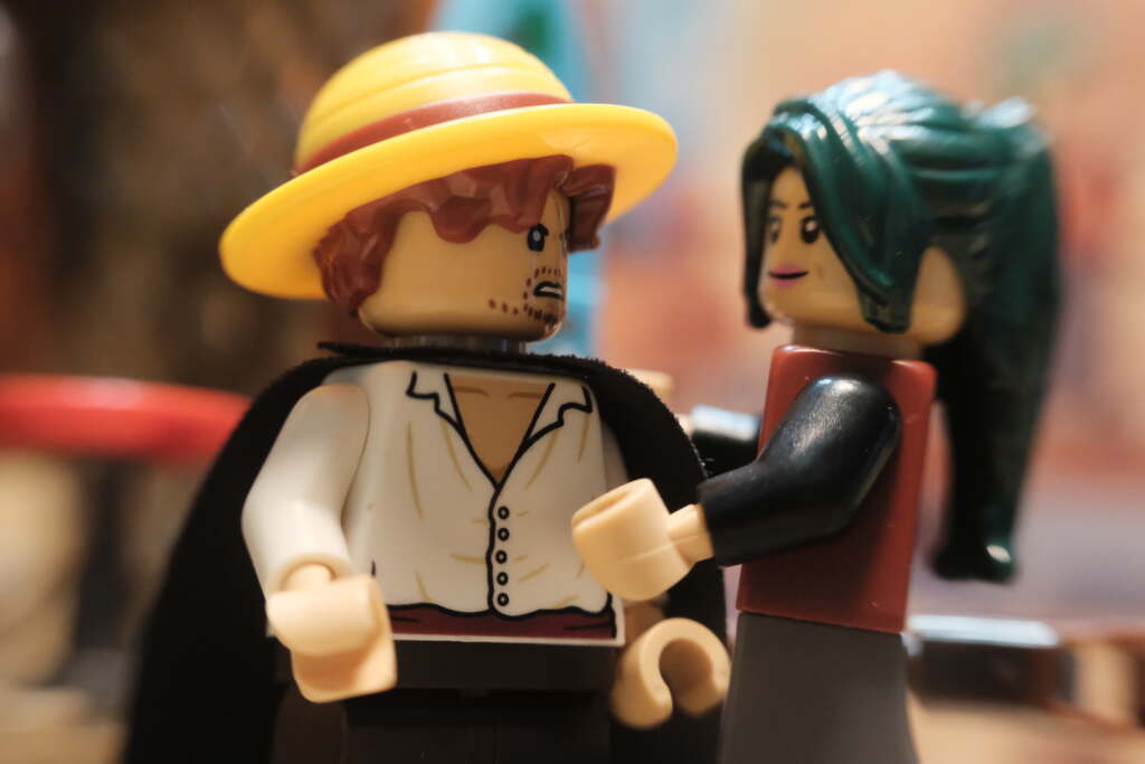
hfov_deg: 37.5
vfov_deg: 25.5
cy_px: 382
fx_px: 1686
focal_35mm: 53
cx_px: 572
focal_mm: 35
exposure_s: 1/125
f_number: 5
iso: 8000
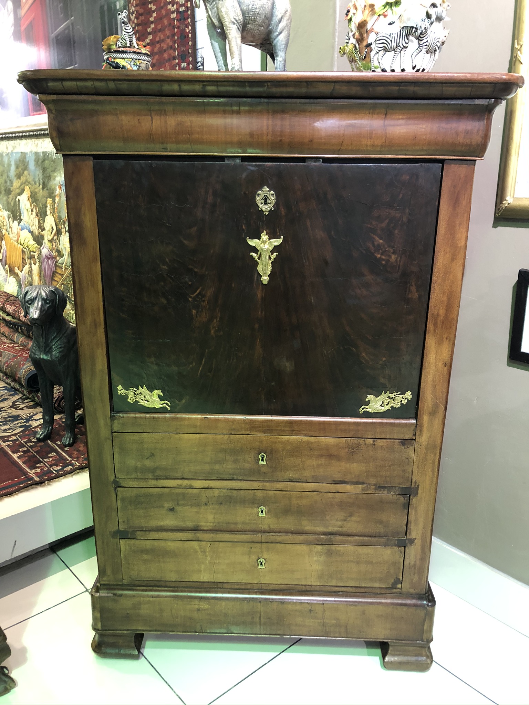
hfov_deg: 49.7
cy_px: 352
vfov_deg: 63.4
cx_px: 264
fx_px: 571
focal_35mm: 28
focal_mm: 3.99
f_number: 1.8
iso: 100
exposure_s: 1/11
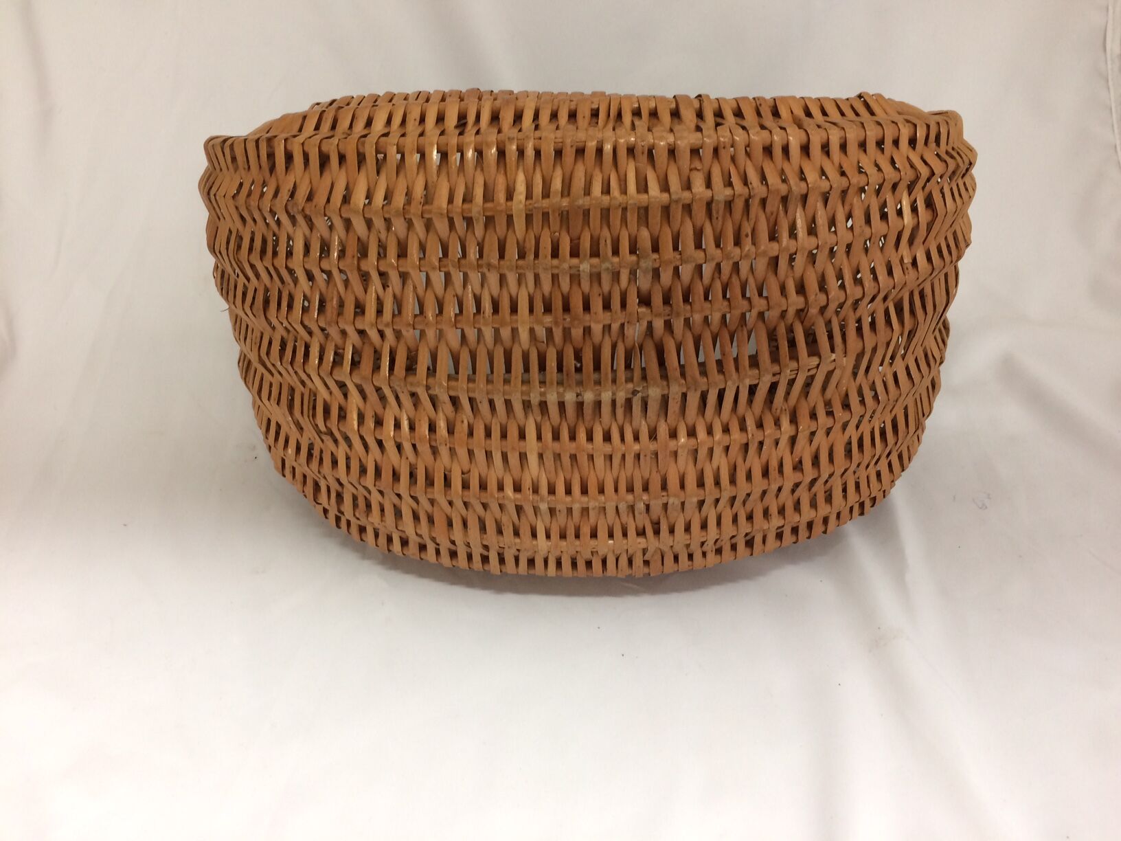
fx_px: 939
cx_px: 560
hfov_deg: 61.7
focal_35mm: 29
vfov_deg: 48.2
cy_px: 420
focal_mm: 4.15
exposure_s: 1/33
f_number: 2.2
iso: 125
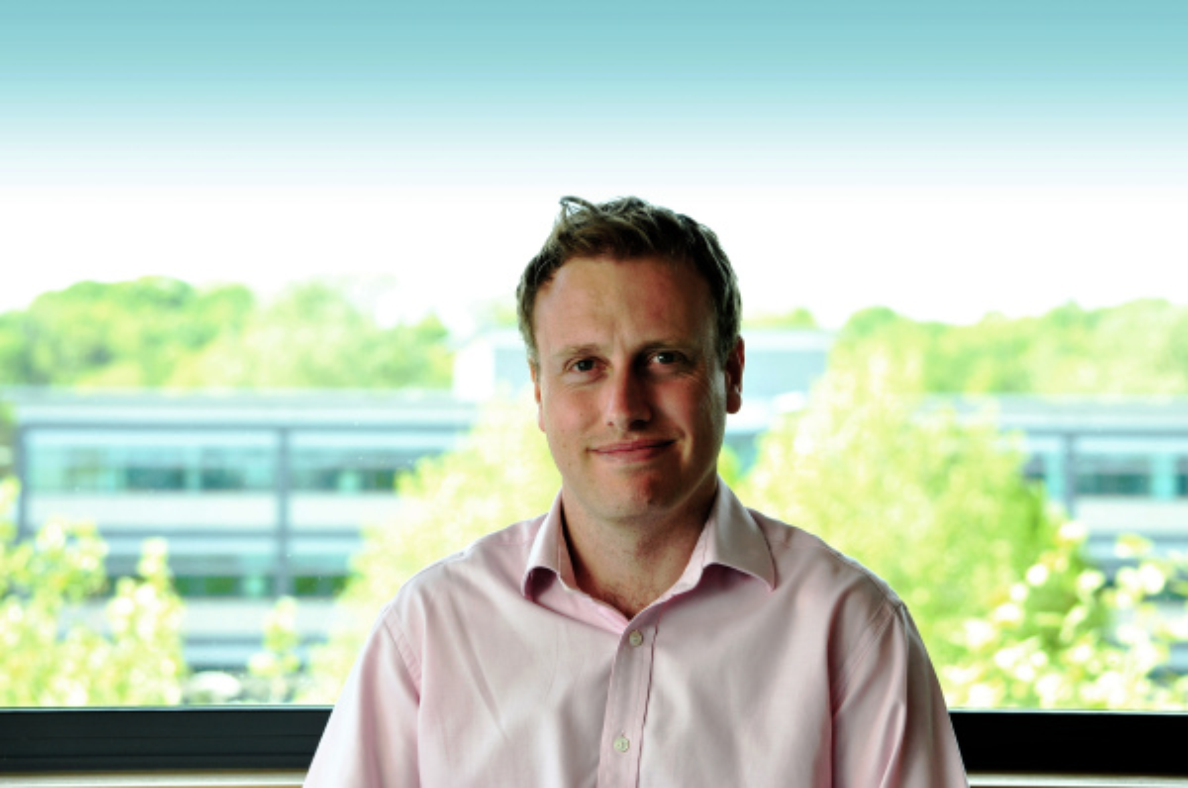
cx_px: 594
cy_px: 394
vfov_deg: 11.4
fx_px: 3954
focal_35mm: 120
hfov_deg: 17.1
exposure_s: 1/100
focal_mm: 80
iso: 250
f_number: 5.6
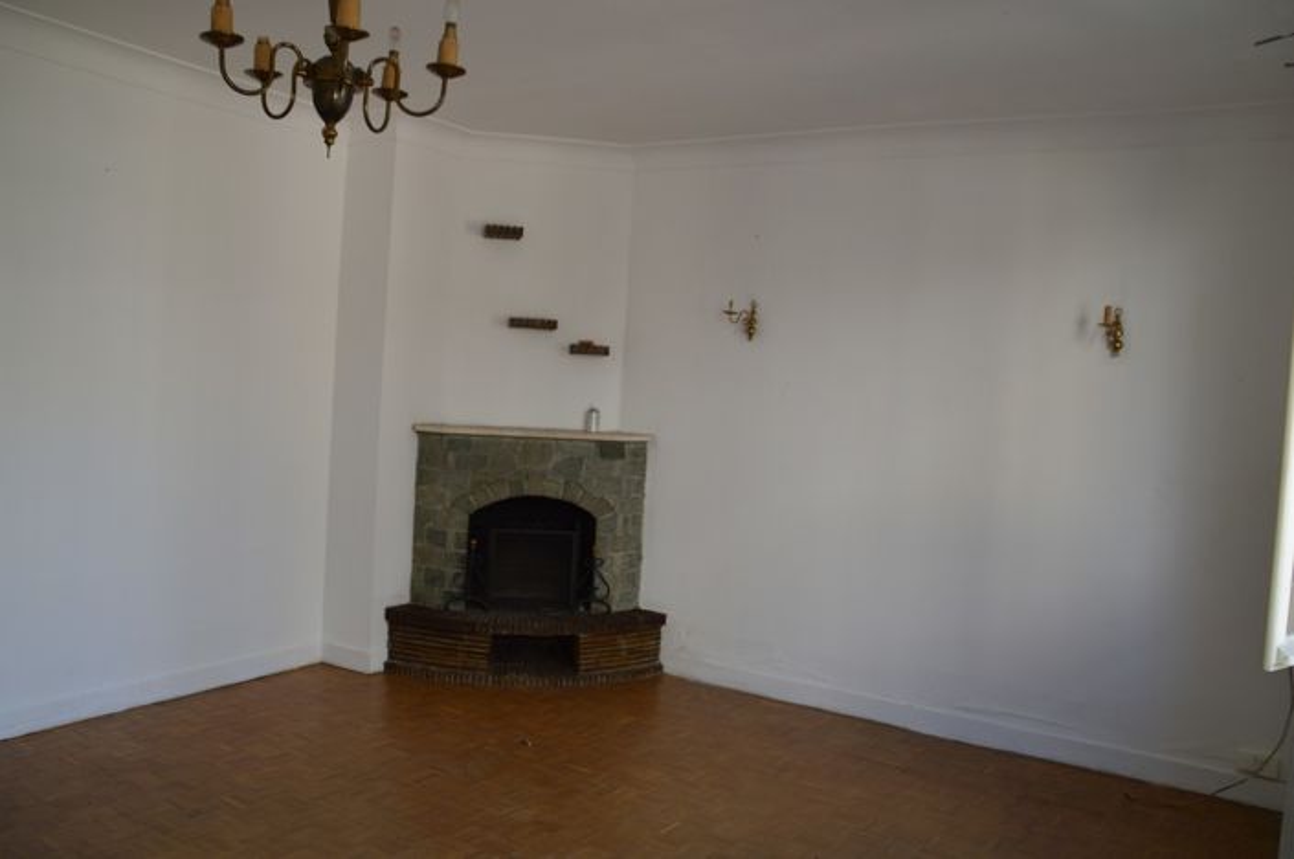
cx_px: 647
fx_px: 1077
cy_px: 430
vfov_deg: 43.5
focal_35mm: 30
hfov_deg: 62.0
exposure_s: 1/100
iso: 400
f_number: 5
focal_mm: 20
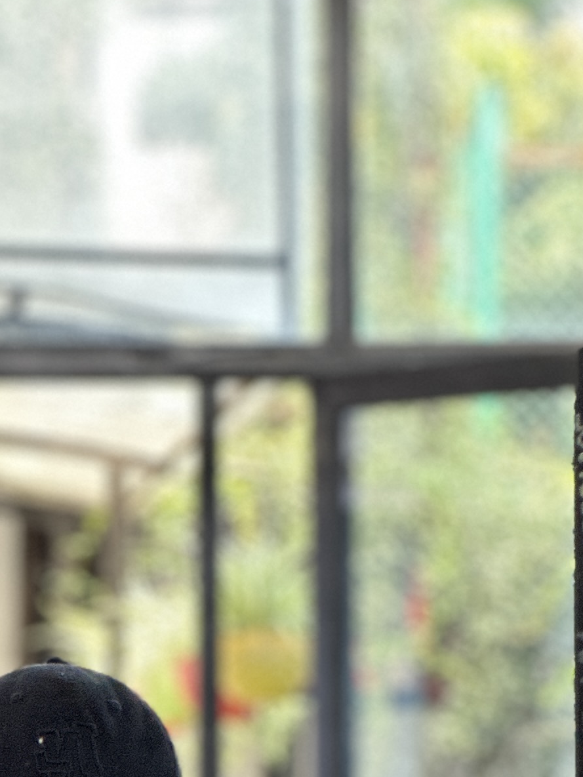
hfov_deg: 5.7
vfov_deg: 7.4
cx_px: 120
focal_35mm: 262
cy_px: 1250
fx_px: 5882
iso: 200
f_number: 2.8
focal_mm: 9
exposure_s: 1/40
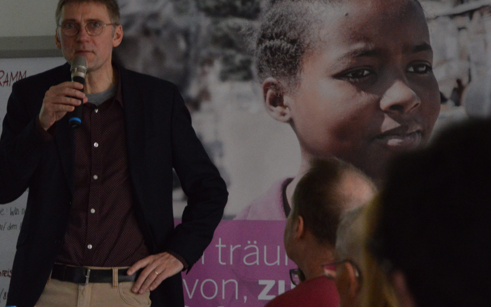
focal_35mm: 311
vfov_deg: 4.2
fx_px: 4161
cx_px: 44
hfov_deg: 6.7
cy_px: 123
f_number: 5.6
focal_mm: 105
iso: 1600
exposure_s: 1/50
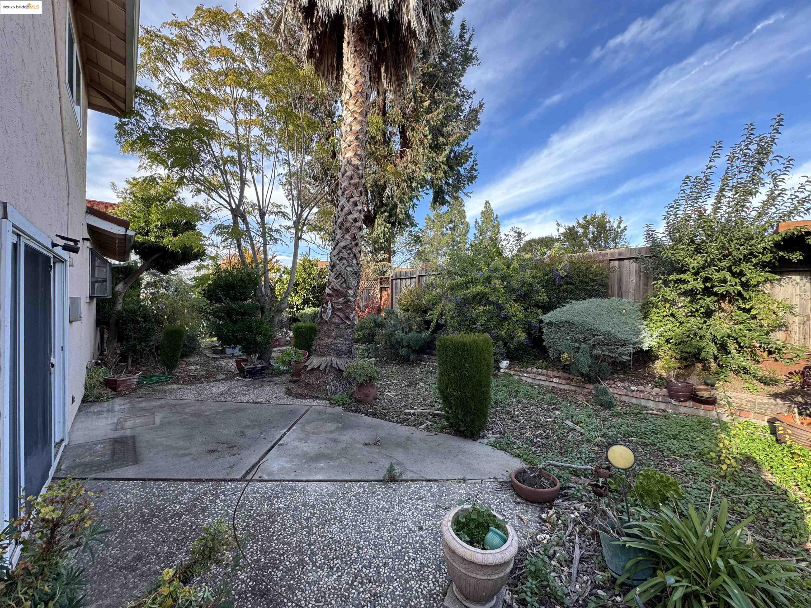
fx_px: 328
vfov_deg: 85.7
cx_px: 406
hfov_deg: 102.1
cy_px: 304
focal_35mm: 14
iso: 40
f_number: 2.2
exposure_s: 1/191
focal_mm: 2.22
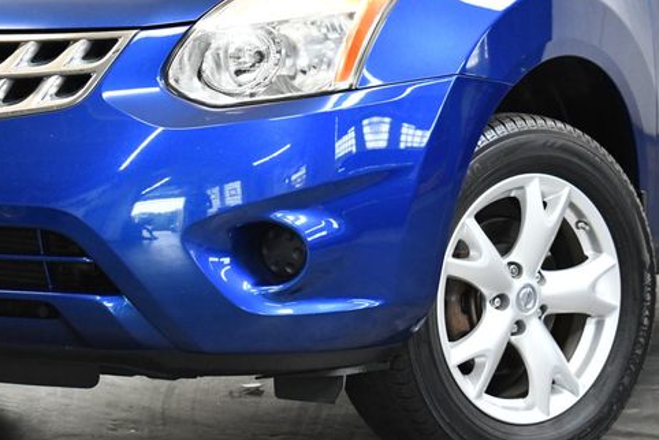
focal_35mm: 146
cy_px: 194
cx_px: 247
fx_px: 2674
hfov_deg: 14.0
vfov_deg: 9.4
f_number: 5.6
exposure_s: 1/100
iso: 3200
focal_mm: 55
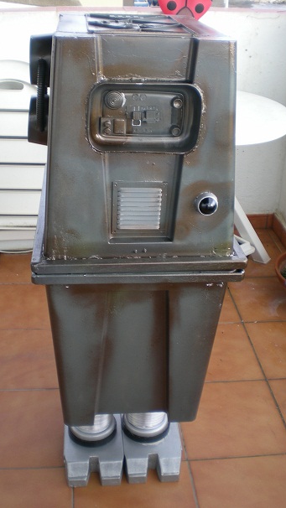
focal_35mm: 42
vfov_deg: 48.4
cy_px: 253
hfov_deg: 28.4
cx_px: 140
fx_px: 566
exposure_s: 1/67
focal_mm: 6.3
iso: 50
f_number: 3.1
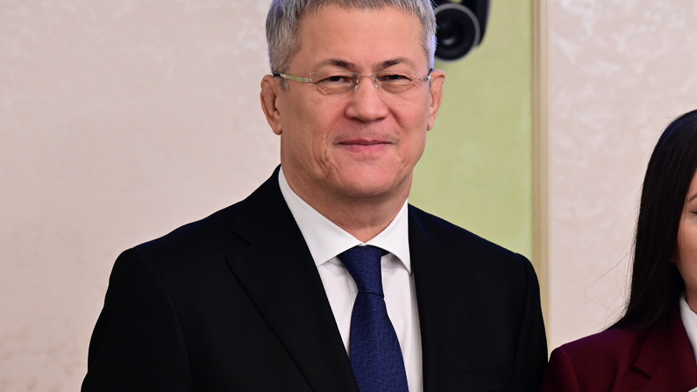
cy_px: 371
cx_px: 592
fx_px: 4675
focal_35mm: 253
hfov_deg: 8.5
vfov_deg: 4.8
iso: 1600
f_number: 4
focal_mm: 120
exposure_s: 1/160
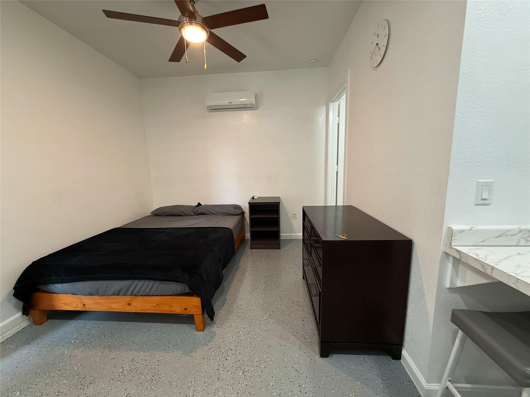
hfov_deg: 102.1
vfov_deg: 85.7
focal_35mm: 14
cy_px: 198
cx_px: 265
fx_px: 214
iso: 250
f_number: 2.2
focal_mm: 2.22
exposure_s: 1/60
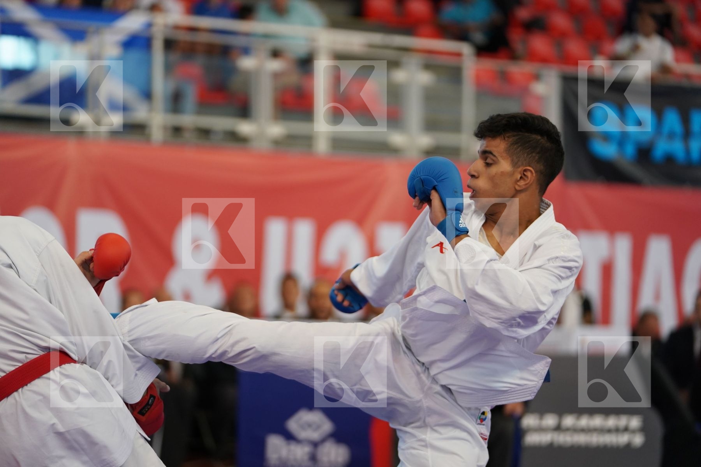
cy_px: 234
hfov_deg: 15.2
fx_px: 2629
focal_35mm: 135
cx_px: 350
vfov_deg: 10.2
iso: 1600
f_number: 2.8
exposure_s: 1/1000
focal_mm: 135
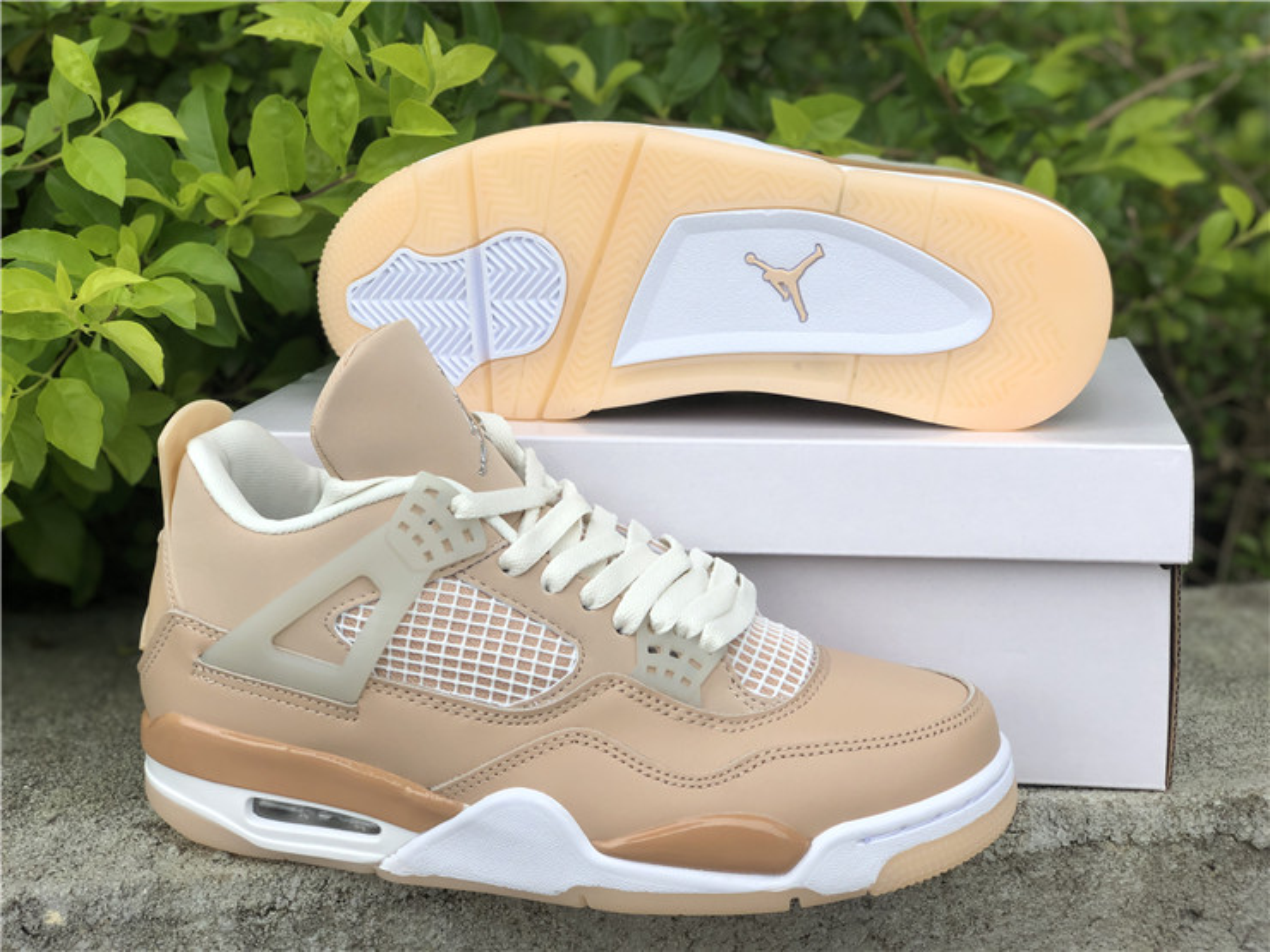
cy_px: 476
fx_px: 1908
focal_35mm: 52
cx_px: 635
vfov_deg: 28.0
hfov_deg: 36.8
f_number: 2.4
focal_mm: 6
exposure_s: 1/827
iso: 16
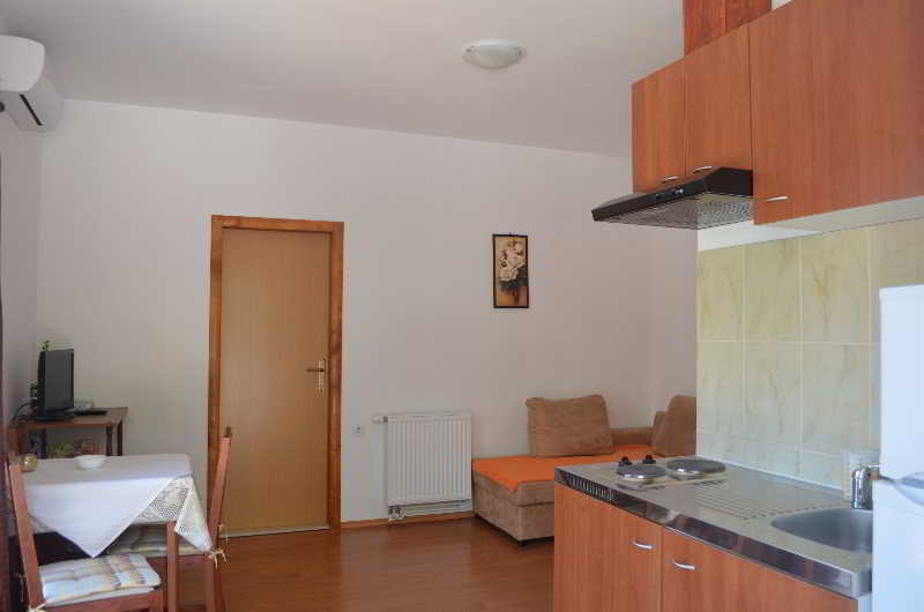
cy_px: 306
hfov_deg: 67.5
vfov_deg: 47.7
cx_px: 462
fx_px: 692
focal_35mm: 27
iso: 400
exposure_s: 1/100
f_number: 5
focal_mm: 18
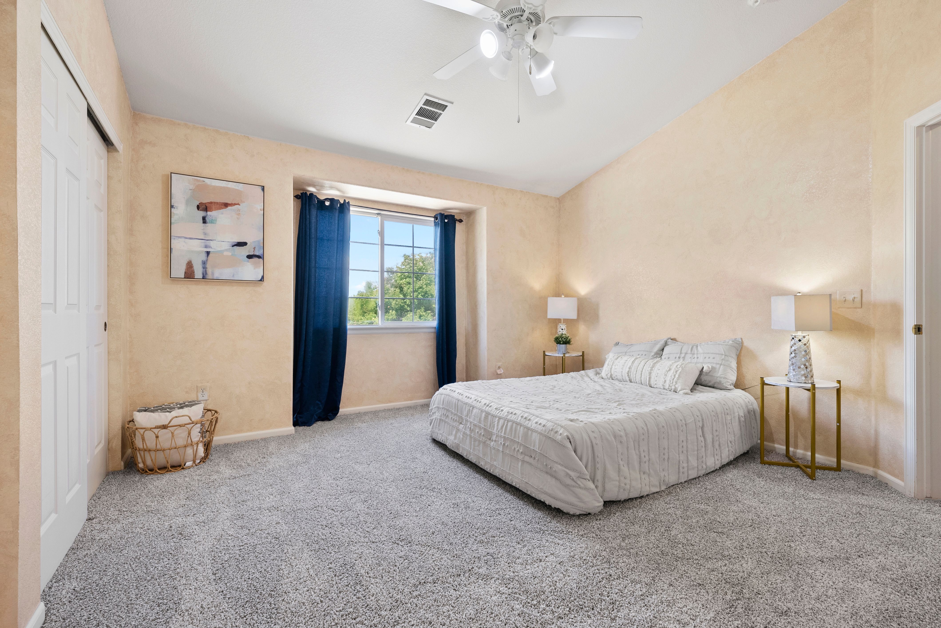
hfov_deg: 96.7
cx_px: 470
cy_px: 314
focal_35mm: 16
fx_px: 418
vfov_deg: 73.8
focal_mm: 16
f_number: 8
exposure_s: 1/15
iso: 800
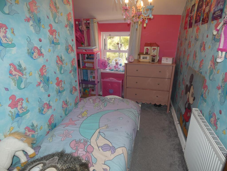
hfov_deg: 81.7
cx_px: 114
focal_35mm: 20
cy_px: 86
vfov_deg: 66.0
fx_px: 131
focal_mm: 3.6
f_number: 2.8
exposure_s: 1/60
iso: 80
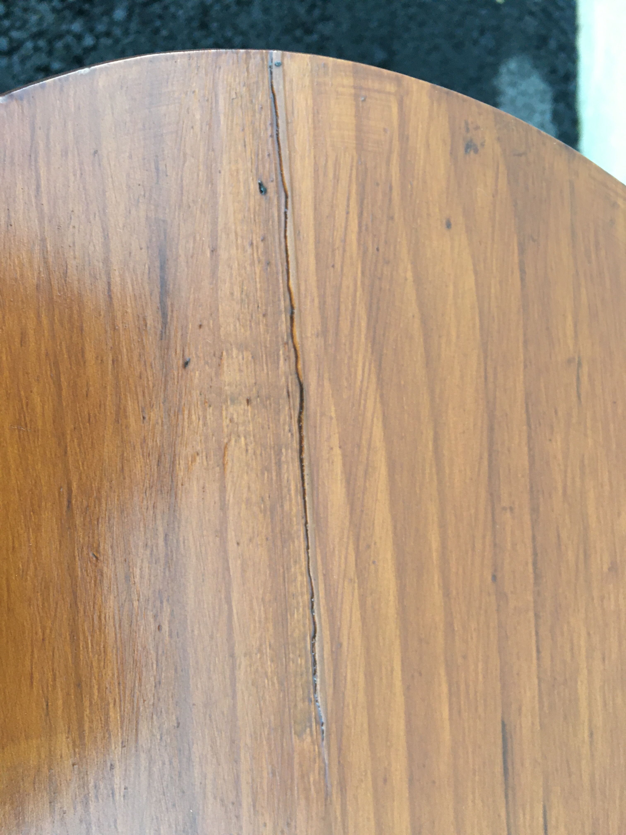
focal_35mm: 29
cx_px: 313
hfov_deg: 48.2
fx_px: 699
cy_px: 418
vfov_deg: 61.7
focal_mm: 4.15
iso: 125
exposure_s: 1/33
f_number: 2.2
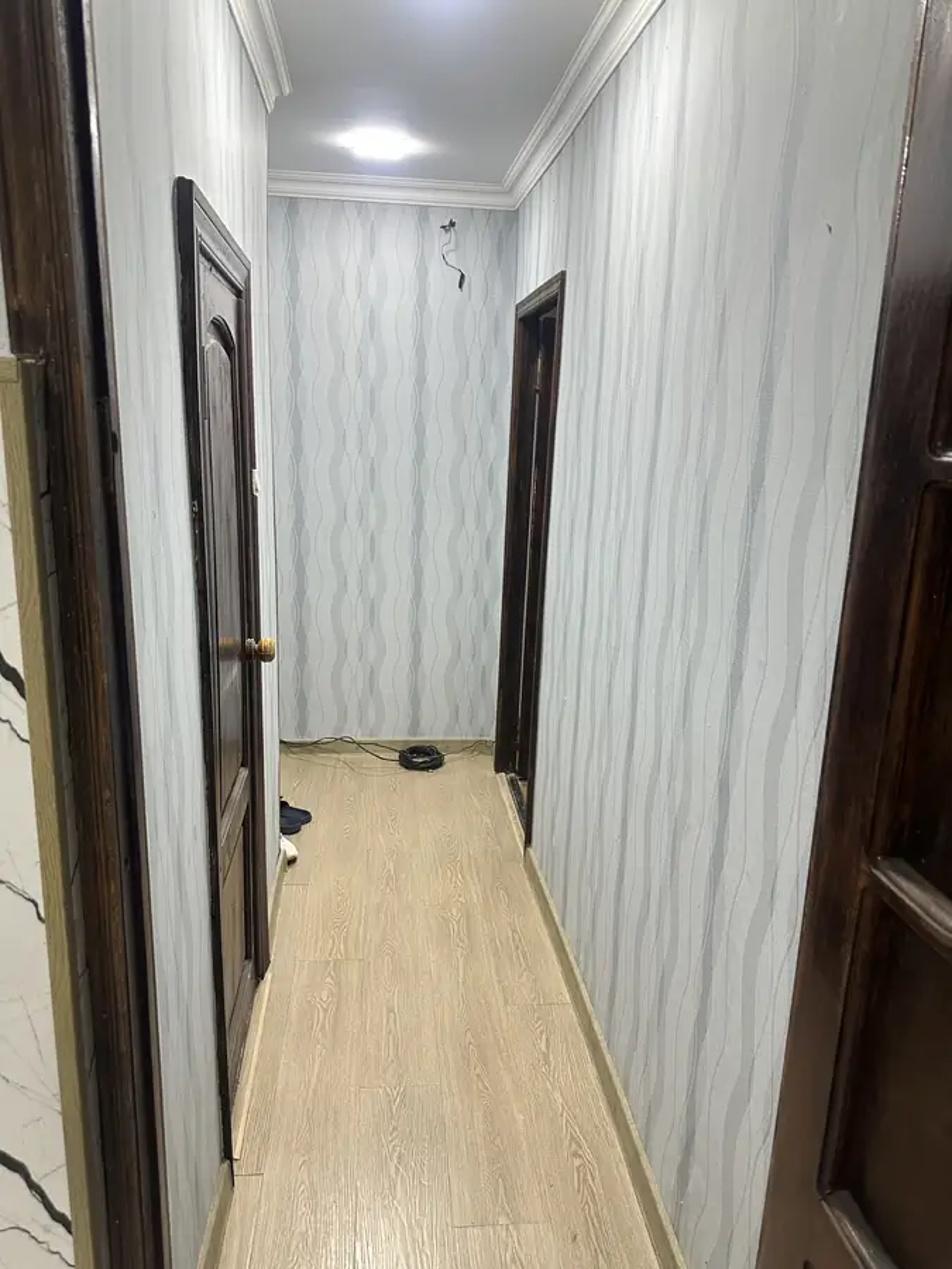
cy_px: 634
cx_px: 476
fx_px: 880
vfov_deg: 71.6
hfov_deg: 56.8
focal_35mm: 24
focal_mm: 6.86
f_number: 1.78
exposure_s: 1/100
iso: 160
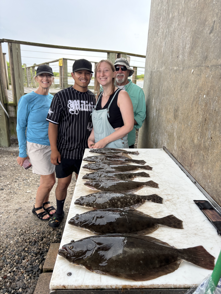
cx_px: 110
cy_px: 147
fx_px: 221
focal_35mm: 26
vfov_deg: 67.3
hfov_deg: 53.1
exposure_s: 1/164
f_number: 1.6
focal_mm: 5.96
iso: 50
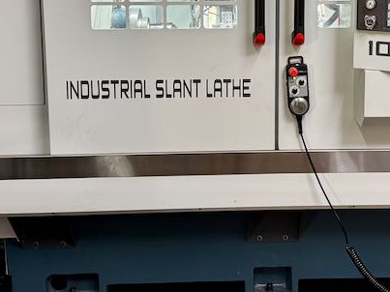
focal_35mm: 61
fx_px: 687
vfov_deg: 23.4
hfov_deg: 31.5
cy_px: 27
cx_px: 258
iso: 200
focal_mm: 6.76
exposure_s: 1/60
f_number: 1.78
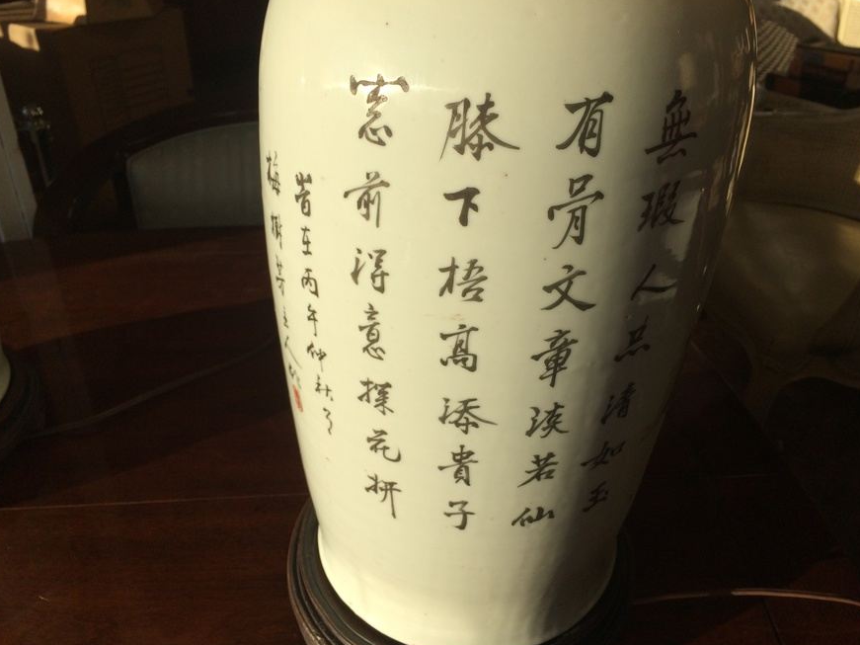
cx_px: 432
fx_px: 770
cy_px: 322
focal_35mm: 31
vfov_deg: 45.4
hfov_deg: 58.4
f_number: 2.2
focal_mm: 4.12
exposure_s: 1/1953
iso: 40
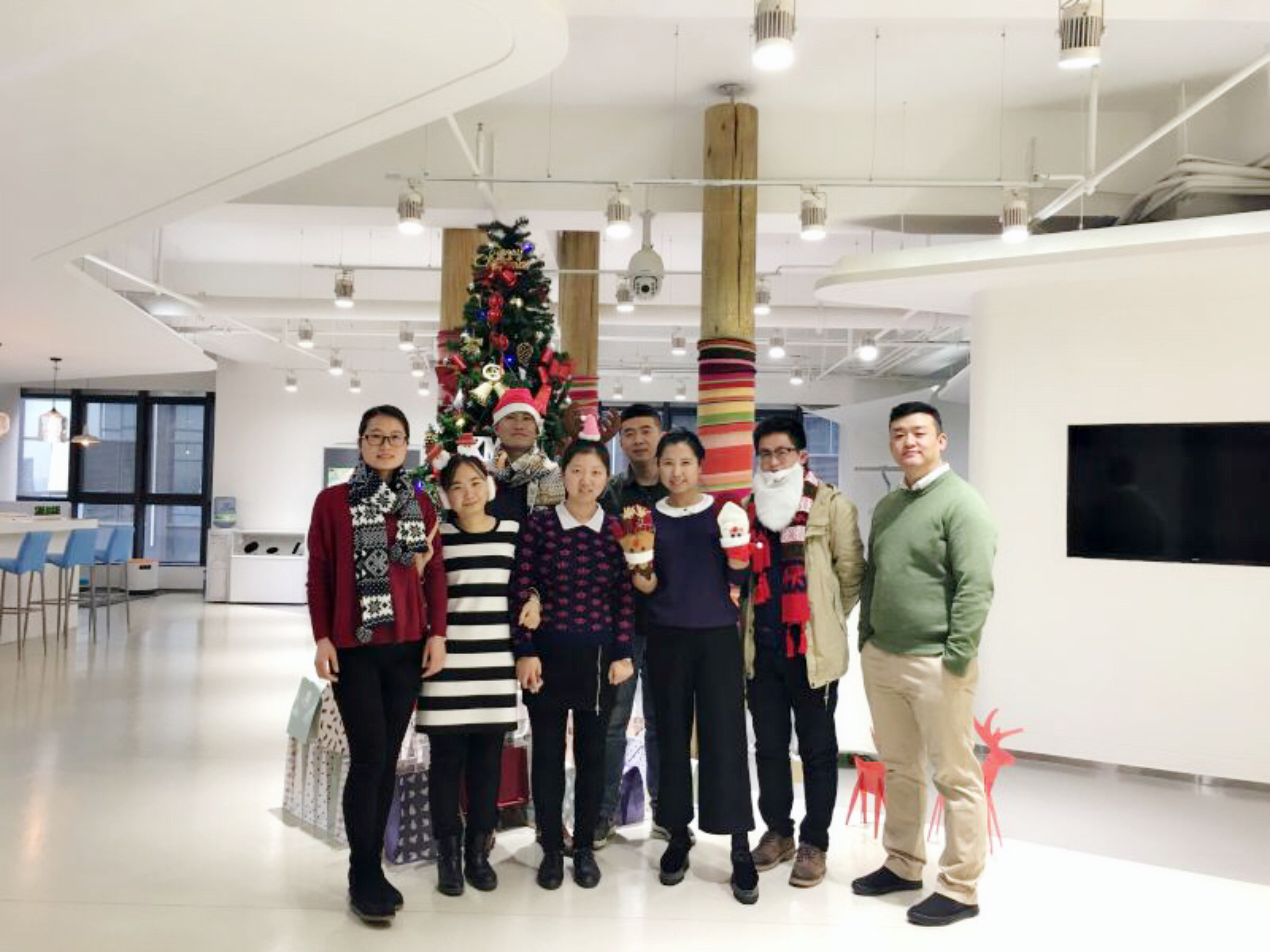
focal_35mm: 29
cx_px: 635
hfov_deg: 61.7
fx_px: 1064
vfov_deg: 48.2
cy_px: 476
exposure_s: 1/17
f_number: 2.2
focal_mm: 4.15
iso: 32
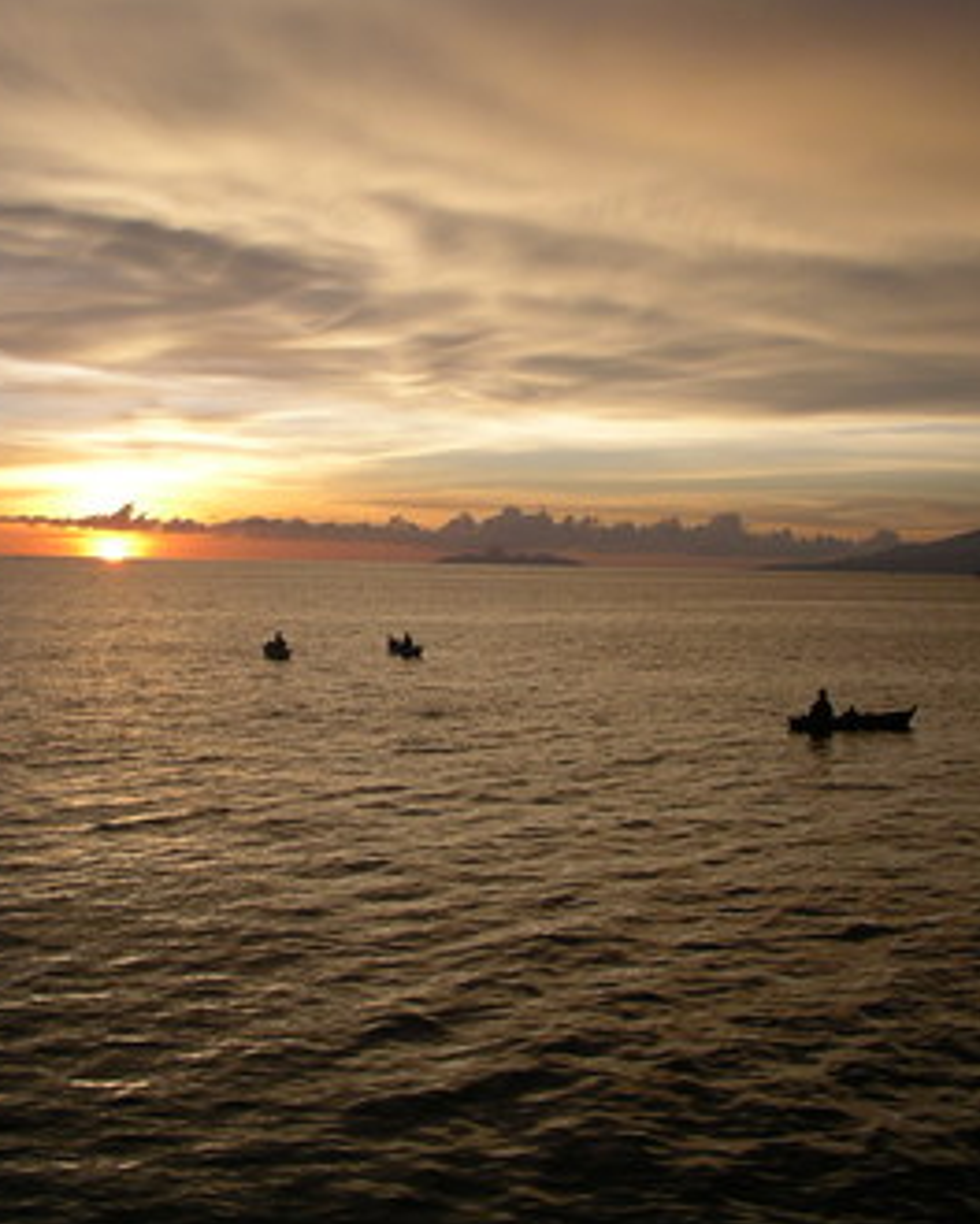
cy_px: 612
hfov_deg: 30.8
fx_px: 1777
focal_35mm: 49
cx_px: 419
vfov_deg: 38.0
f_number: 2.8
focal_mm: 5.7
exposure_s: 1/250
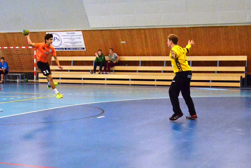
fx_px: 390
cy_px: 72
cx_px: 143
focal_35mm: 56
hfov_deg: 35.6
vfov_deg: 24.2
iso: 6400
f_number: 4
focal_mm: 28
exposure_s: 1/1250
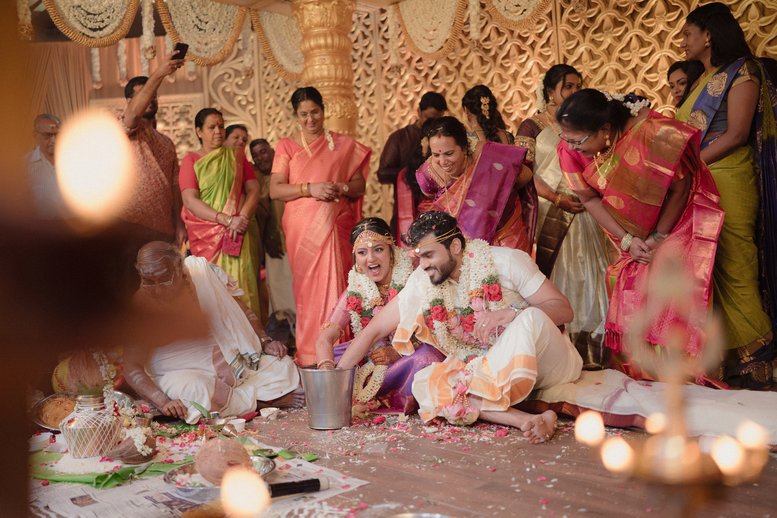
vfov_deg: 37.9
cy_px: 259
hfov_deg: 54.4
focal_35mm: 35
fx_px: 755
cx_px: 388
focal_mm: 35
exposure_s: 1/320
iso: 500
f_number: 1.4
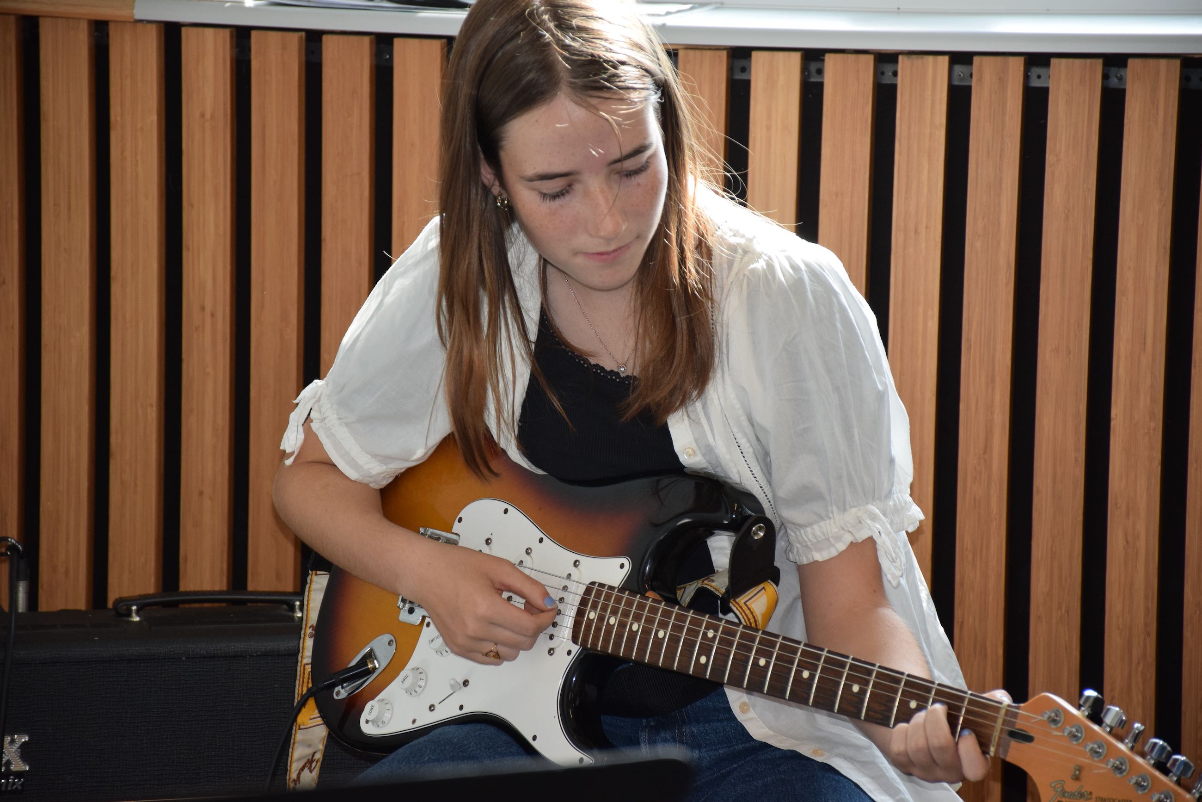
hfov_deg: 13.0
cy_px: 401
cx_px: 601
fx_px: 5259
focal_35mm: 158
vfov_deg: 8.7
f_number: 5.6
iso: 720
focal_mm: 105
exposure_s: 1/125
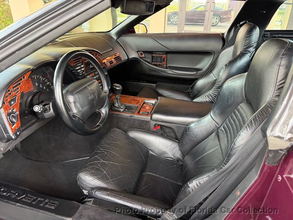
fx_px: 203
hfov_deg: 71.6
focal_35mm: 24
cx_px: 146
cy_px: 110
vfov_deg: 56.8
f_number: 1.78
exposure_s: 1/111
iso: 200
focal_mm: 6.76
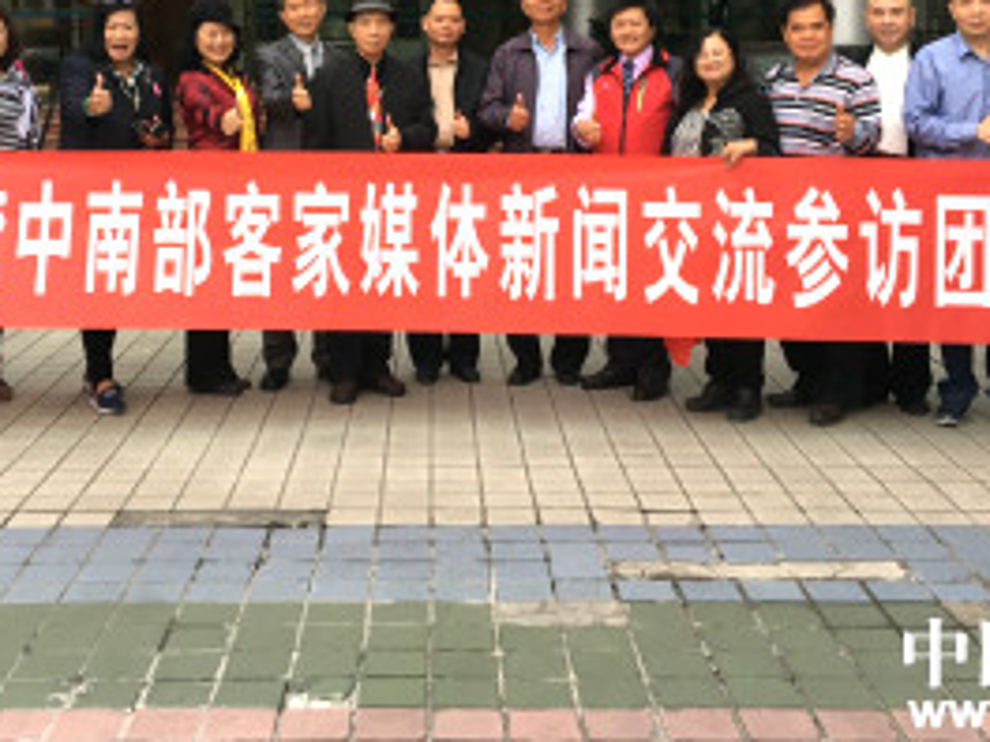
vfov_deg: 25.8
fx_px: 1573
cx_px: 409
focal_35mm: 55
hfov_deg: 34.8
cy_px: 81
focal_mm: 4.15
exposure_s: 1/33
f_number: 2.2
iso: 25
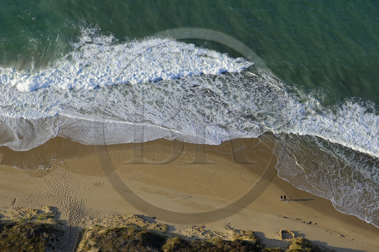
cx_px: 190
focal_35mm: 72
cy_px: 126
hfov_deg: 28.1
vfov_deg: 18.9
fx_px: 757
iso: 100
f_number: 5
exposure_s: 1/640
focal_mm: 48
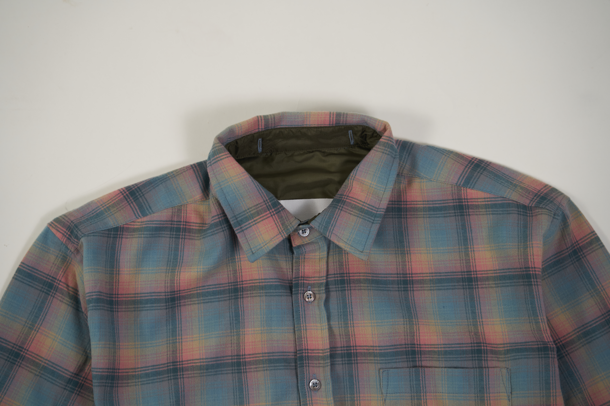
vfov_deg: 18.2
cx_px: 305
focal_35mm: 75
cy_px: 203
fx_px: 1271
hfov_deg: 27.0
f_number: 4
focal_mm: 75
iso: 320
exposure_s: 1/160
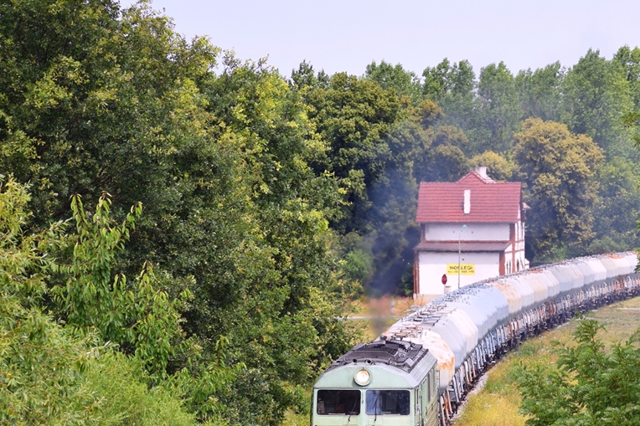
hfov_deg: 11.6
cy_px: 333
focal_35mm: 176
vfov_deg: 7.8
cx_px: 498
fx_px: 3128
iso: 100
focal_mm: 70
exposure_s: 1/500
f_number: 4.5
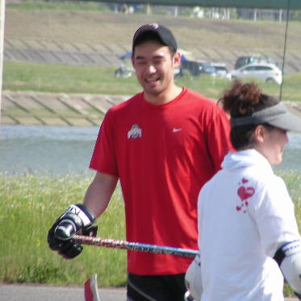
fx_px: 5667
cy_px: 156
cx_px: 239
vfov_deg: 3.0
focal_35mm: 576
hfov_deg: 3.0
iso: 50
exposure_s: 1/264
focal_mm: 63.3
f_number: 4
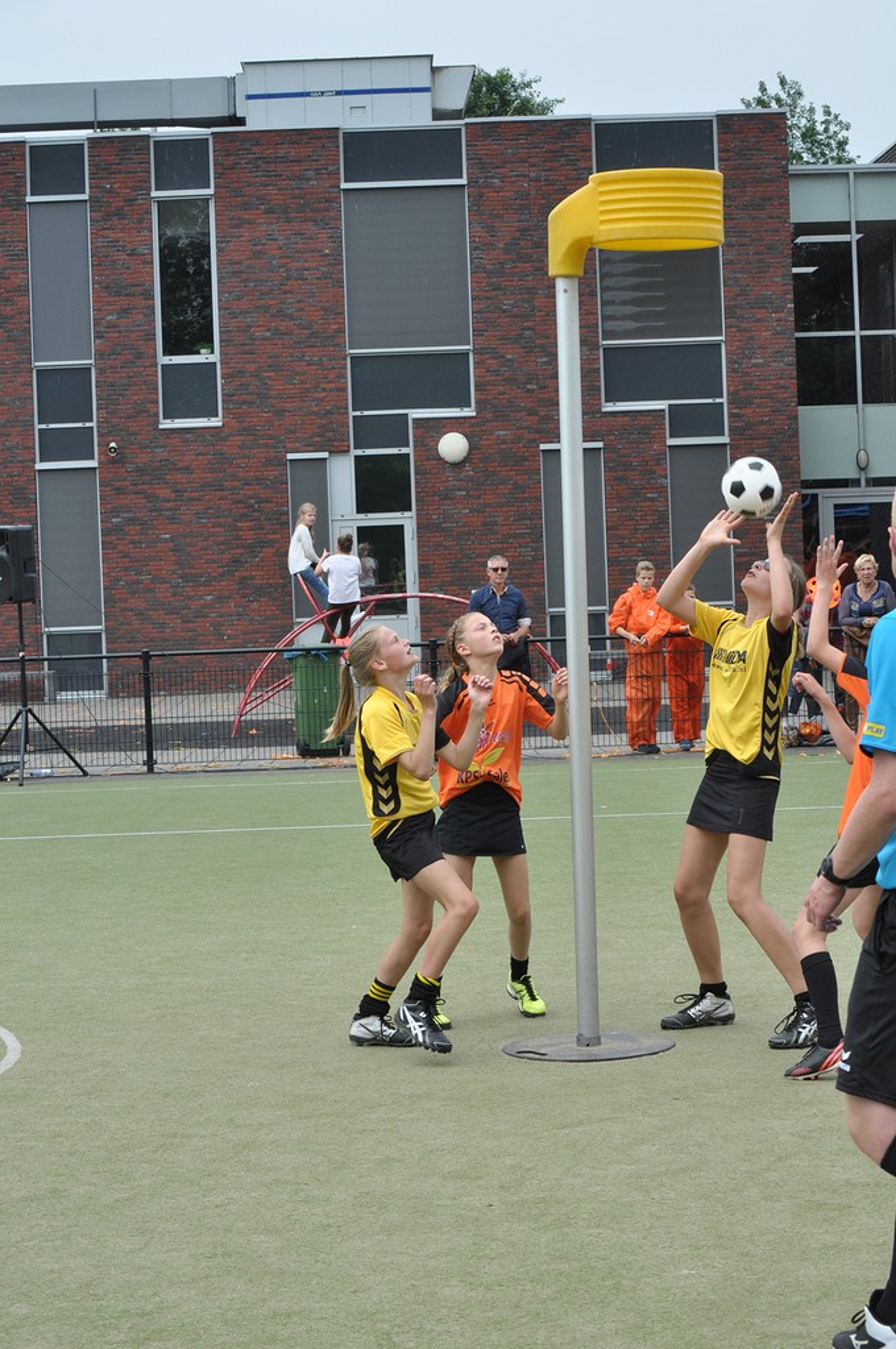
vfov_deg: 24.6
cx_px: 448
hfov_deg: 16.5
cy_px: 674
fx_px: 3088
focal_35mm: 82
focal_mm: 55
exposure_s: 1/500
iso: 400
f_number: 11
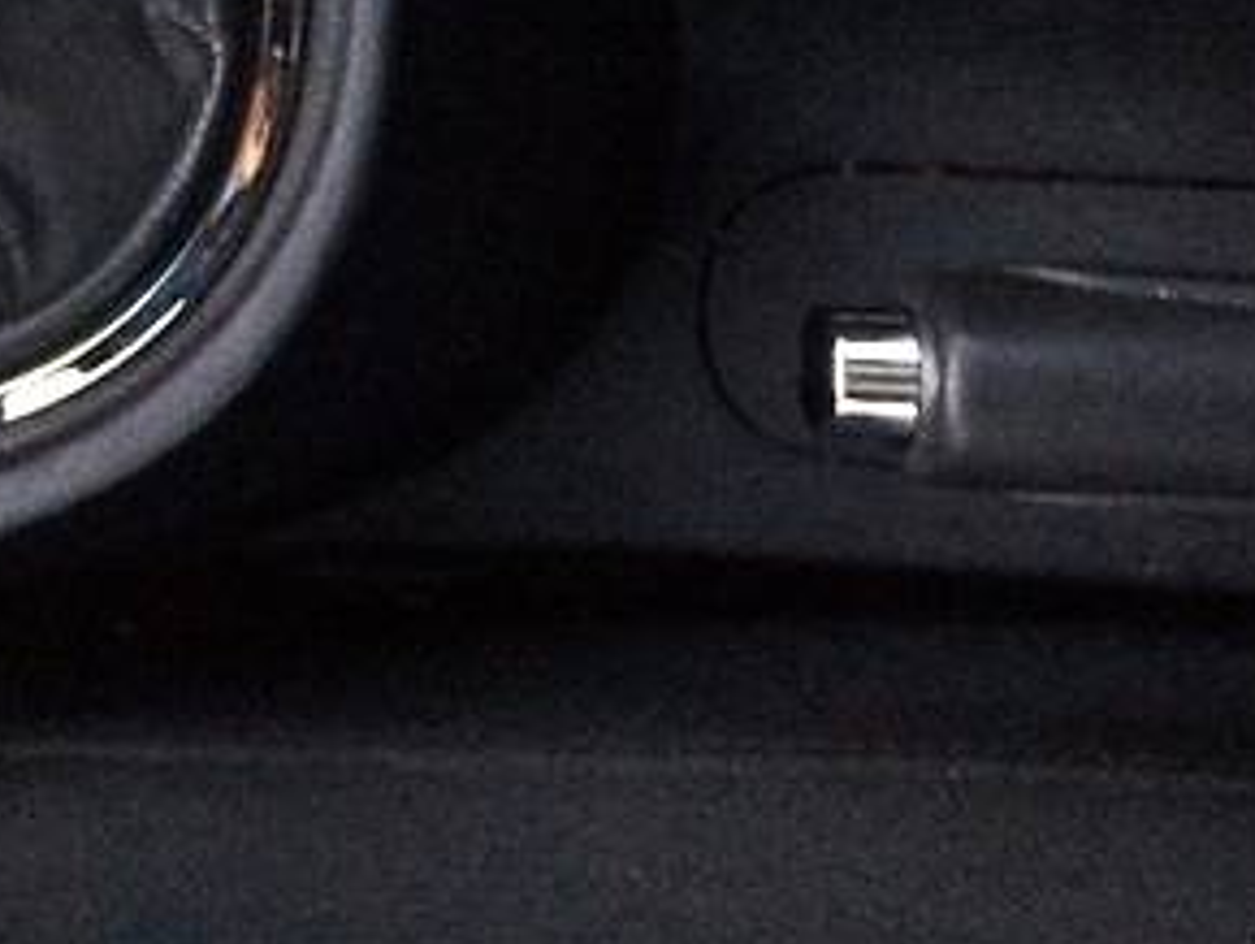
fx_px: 2903
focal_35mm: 80
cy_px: 4
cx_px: 485
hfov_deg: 24.3
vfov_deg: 18.0
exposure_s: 1/17
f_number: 2.2
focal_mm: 4.2
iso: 800
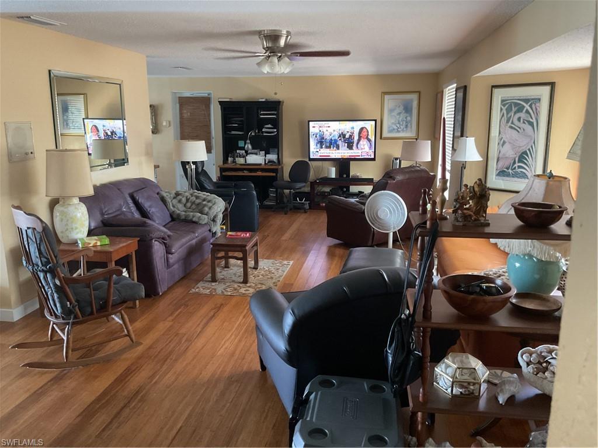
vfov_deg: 48.2
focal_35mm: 29
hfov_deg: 61.7
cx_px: 299
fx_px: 501
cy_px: 224
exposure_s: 1/30
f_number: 1.8
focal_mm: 3
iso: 250
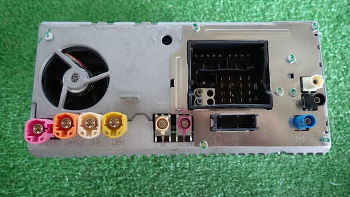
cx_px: 179
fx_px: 260
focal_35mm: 28
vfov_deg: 41.4
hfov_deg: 67.9
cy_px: 95
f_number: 2
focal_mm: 4.5
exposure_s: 1/60
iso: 125
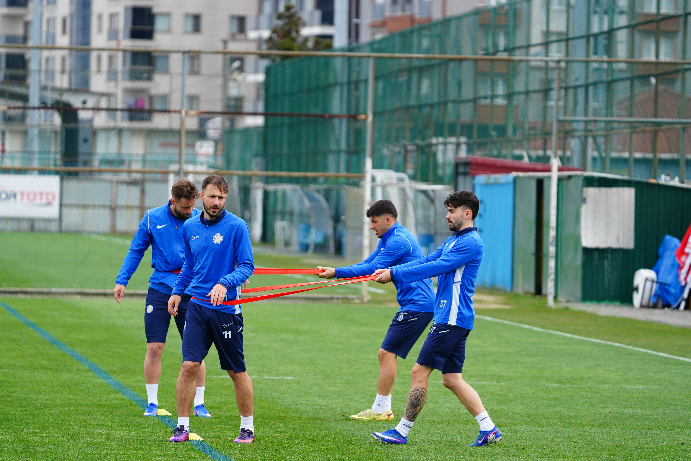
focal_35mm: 273
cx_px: 346
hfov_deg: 7.5
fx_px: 5240
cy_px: 230
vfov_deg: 5.0
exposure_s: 1/2000
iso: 1000
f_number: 5.6
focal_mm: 273
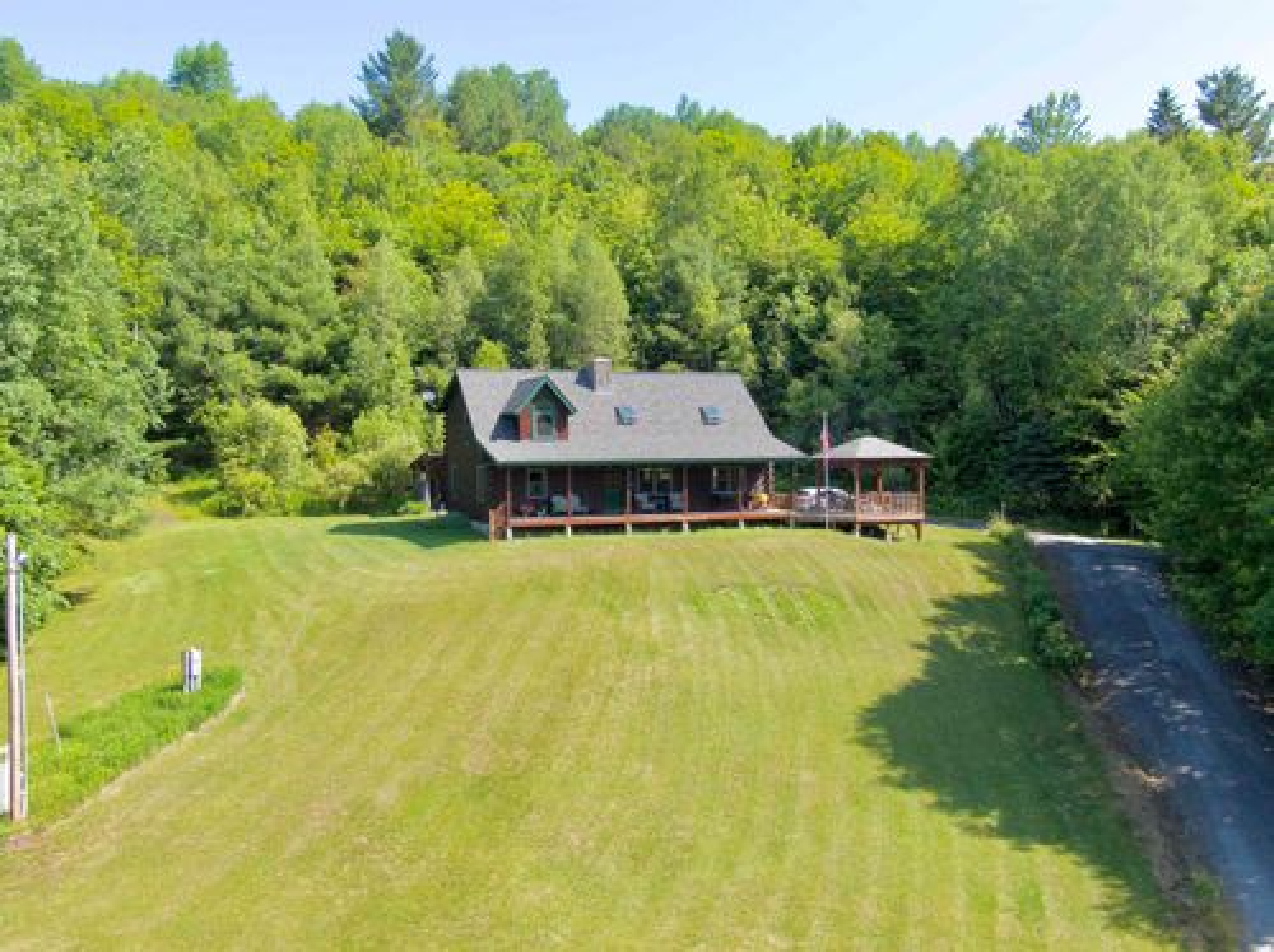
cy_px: 476
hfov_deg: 54.0
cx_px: 637
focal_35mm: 34
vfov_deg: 41.7
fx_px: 1250
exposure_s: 1/320
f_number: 3.2
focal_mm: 5.82
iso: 100
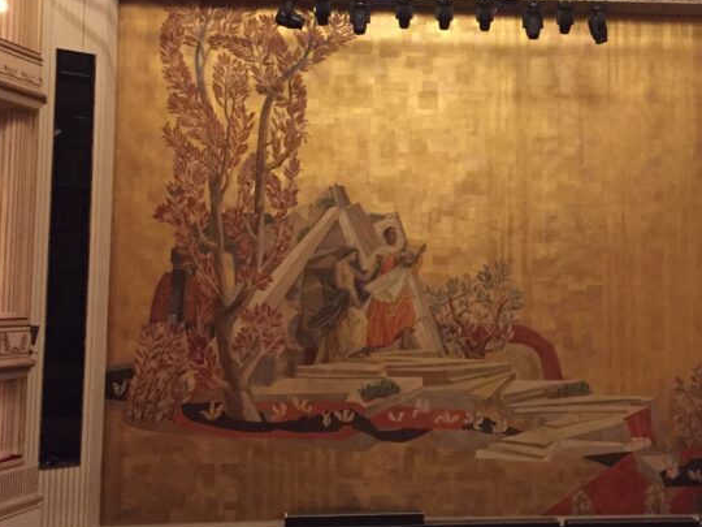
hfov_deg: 34.6
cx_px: 474
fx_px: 1115
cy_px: 191
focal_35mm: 55
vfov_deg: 26.5
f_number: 2.2
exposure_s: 1/17
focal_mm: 4.15
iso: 320
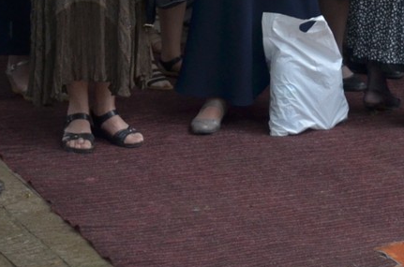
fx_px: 1791
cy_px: -310
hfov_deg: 12.6
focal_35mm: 160
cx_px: 469
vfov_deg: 8.0
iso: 400
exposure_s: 1/250
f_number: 3.8
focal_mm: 24
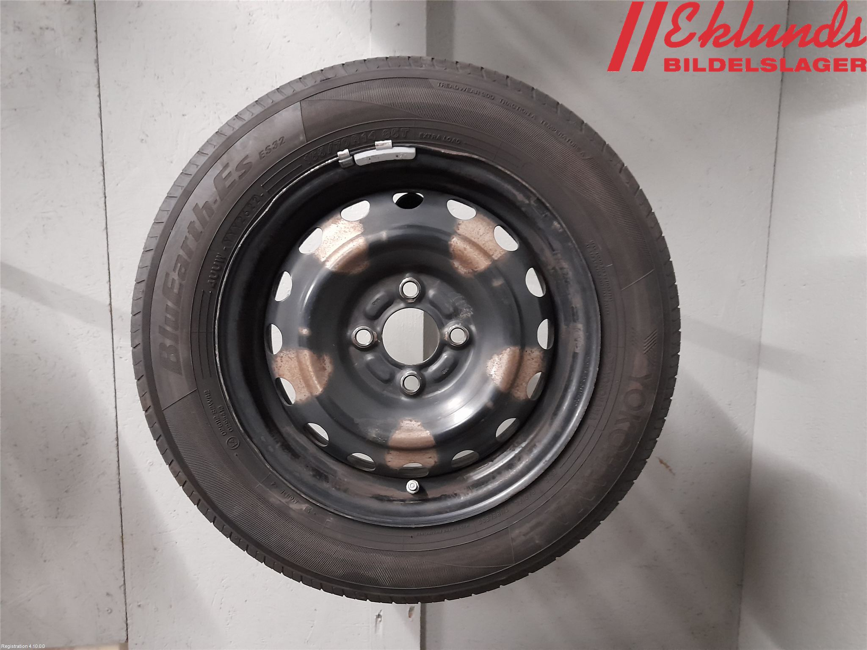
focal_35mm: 25
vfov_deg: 54.9
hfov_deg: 69.4
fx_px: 626
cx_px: 434
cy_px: 325
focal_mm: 4.6
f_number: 2
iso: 800
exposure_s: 1/20
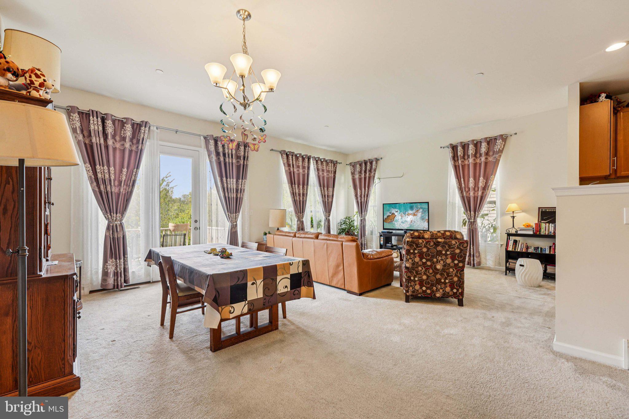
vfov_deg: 81.2
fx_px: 245
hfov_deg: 104.3
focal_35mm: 14
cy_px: 210
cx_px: 314
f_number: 8
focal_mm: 14
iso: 500
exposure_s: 1/40
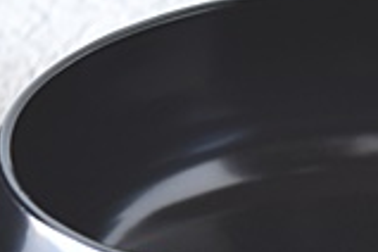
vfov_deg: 2.9
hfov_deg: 4.3
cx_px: 894
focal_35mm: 467
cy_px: 219
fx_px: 4901
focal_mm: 55
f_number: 5.6
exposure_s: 1/6
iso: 400
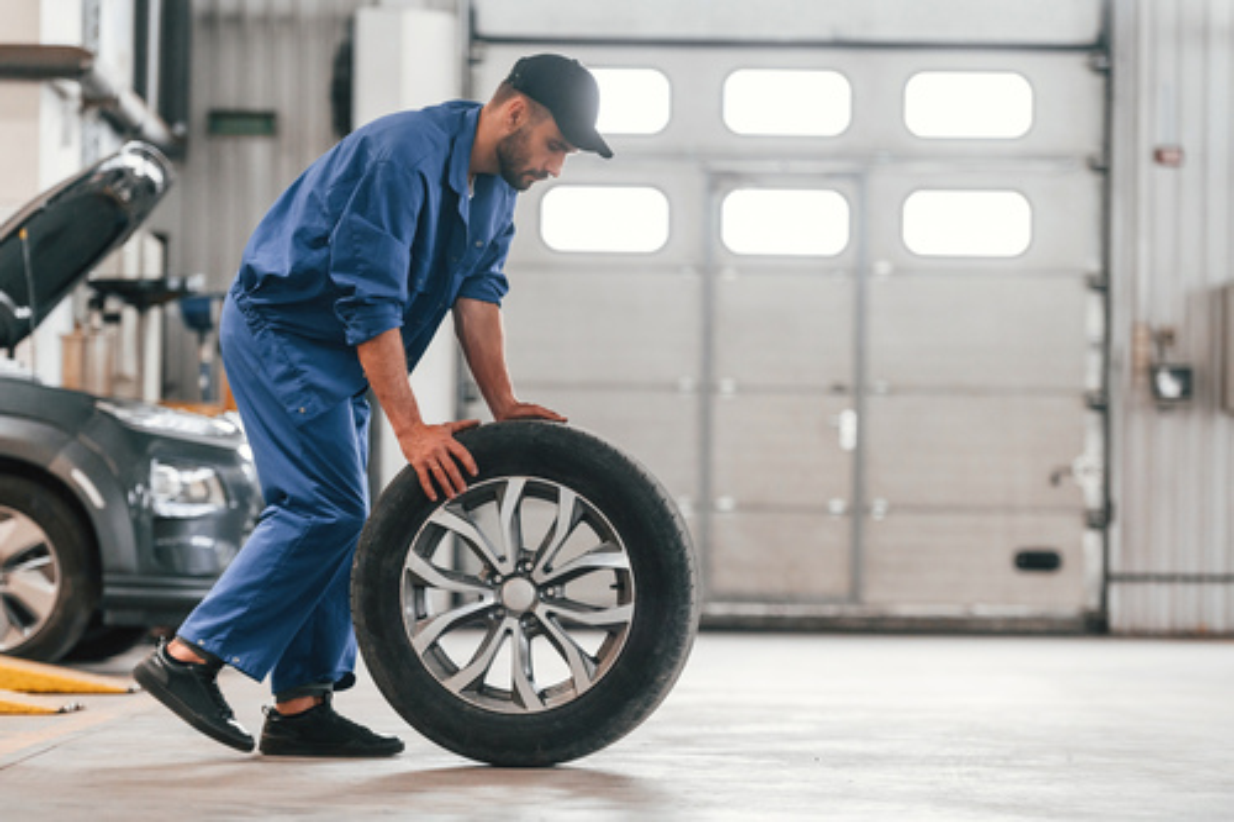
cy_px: 411
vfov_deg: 11.2
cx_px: 617
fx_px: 4180
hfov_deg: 16.8
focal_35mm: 122
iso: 1600
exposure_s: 1/400
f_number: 2.8
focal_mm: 122
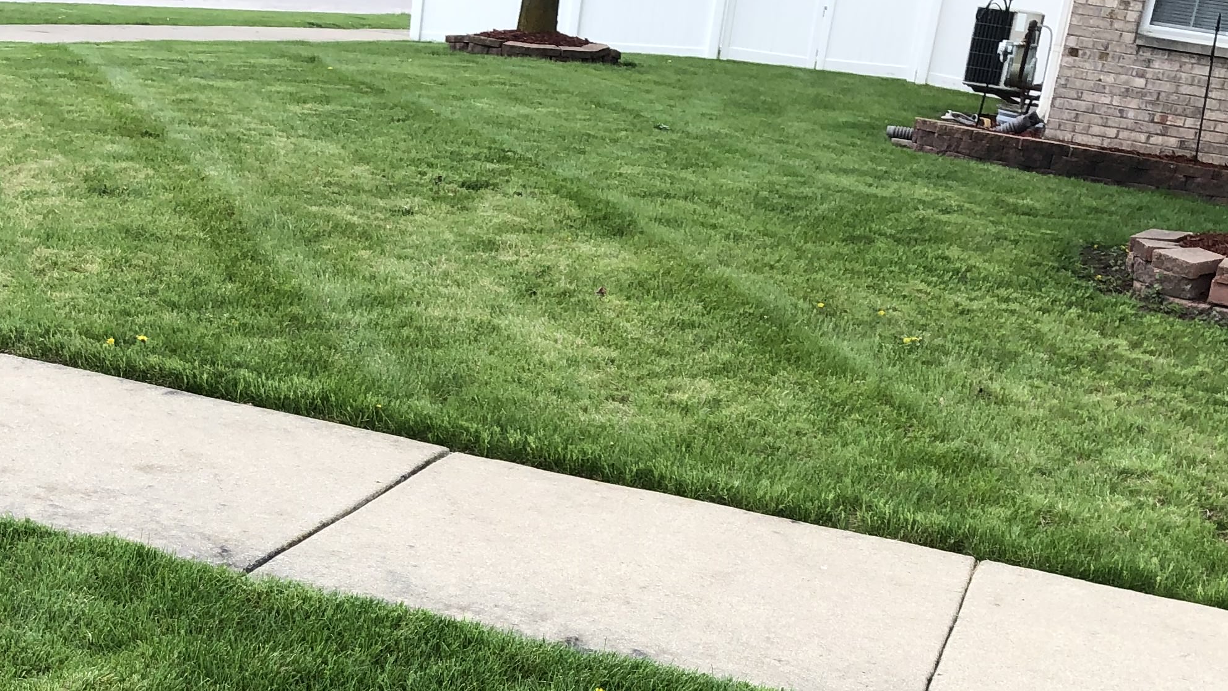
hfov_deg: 33.7
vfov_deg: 18.1
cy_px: 894
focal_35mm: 62
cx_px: 490
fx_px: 2019
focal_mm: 4
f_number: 1.8
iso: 20
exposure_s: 1/355
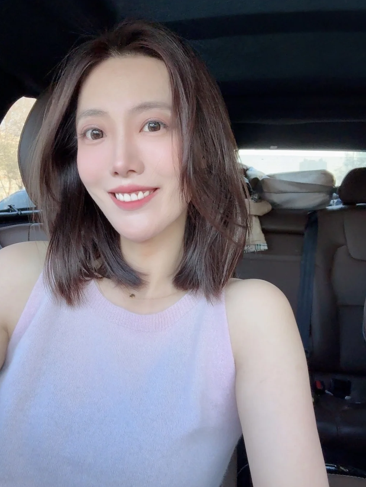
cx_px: 188
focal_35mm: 32
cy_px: 253
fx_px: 451
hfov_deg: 44.2
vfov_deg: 56.8
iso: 100
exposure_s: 1/60
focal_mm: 2.69
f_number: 1.9
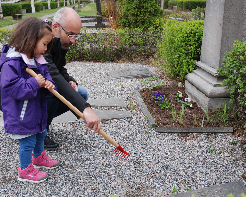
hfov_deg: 39.3
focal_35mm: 47
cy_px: 119
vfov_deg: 32.0
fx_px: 342
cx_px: 96
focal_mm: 22
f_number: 4.5
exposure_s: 1/80
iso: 200
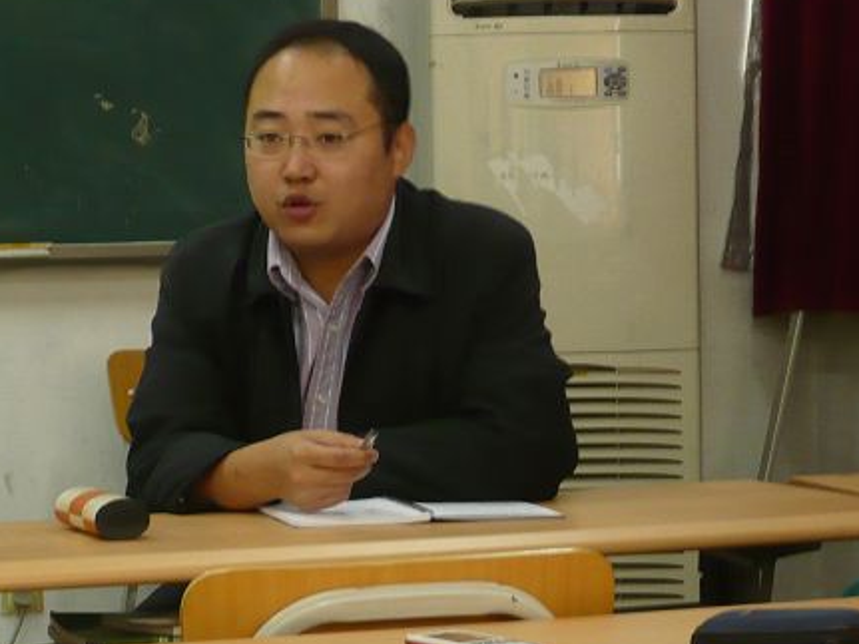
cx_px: 305
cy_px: 342
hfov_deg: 14.5
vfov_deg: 10.9
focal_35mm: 136
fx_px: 3374
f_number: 4.5
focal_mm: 11.1
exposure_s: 1/8
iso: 200
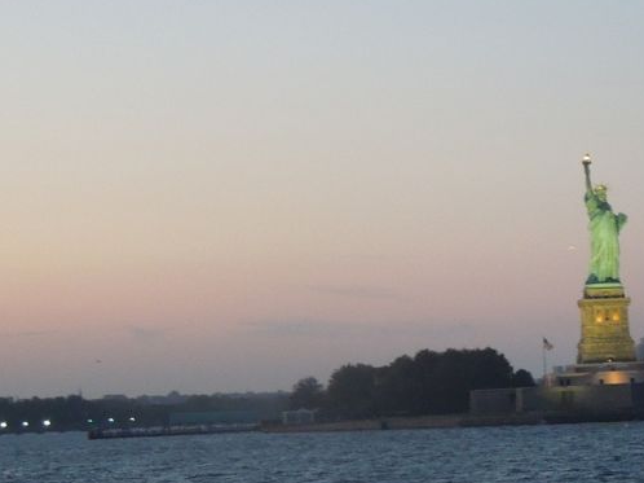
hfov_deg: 13.7
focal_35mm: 142
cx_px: 619
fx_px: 2641
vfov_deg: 10.4
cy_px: 357
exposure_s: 1/15
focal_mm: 12.5
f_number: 4.4
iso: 560
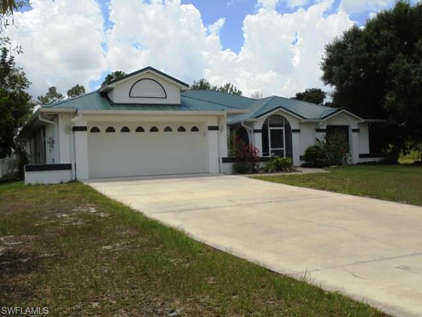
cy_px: 158
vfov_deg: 37.7
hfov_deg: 49.0
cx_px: 211
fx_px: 463
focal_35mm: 38
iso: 100
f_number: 13.3
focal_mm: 6.9
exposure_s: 1/125
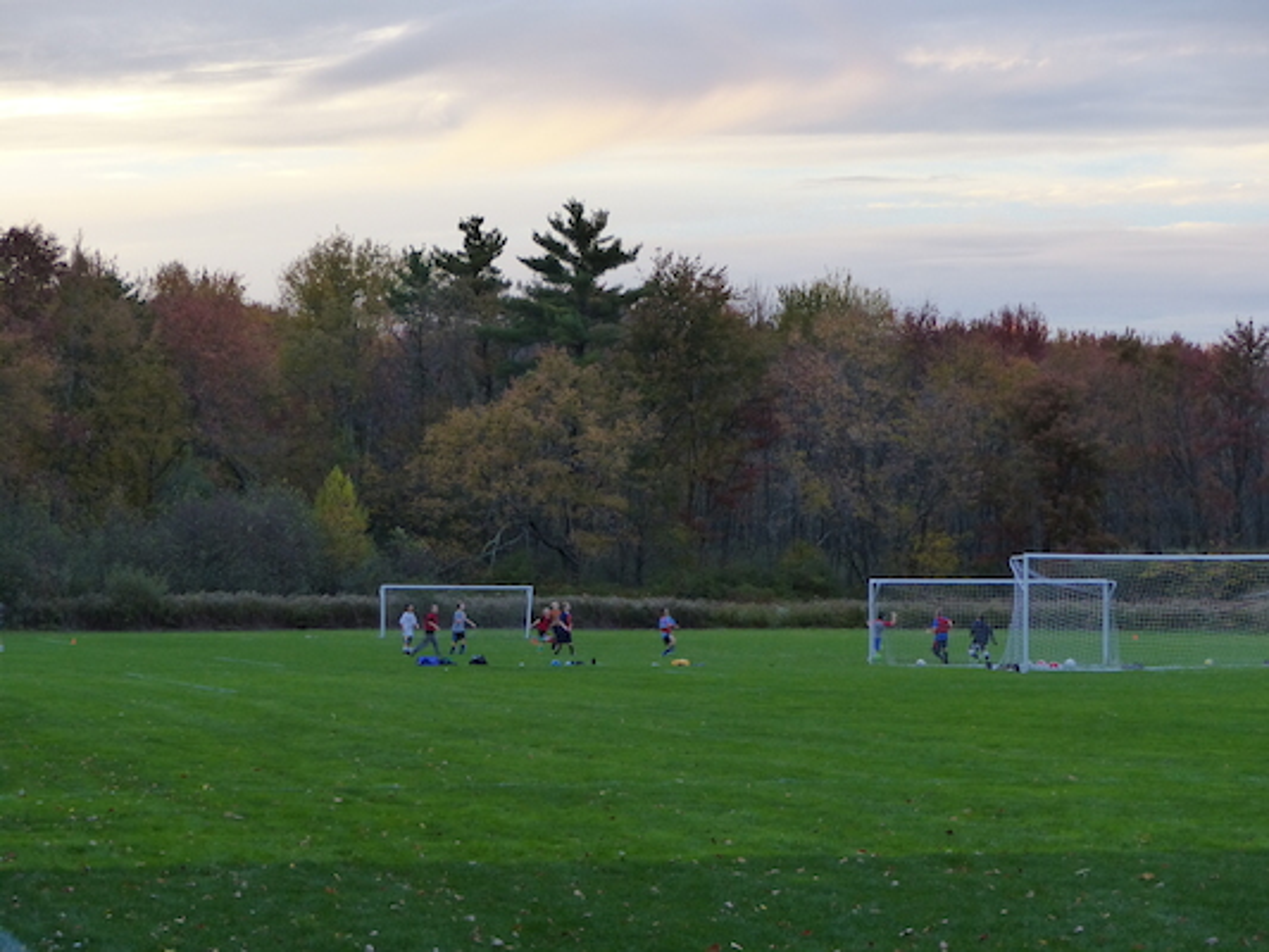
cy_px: 476
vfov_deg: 13.0
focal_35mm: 114
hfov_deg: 17.3
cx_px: 634
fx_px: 4180
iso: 400
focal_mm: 20.5
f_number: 2.8
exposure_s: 1/80
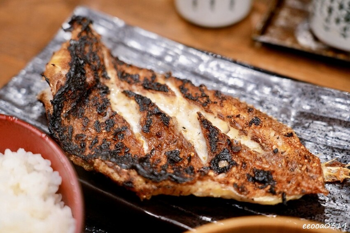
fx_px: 564
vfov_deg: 23.4
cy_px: 116
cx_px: 175
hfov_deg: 34.5
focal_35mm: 58
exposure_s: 1/60
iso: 1250
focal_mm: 58
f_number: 4
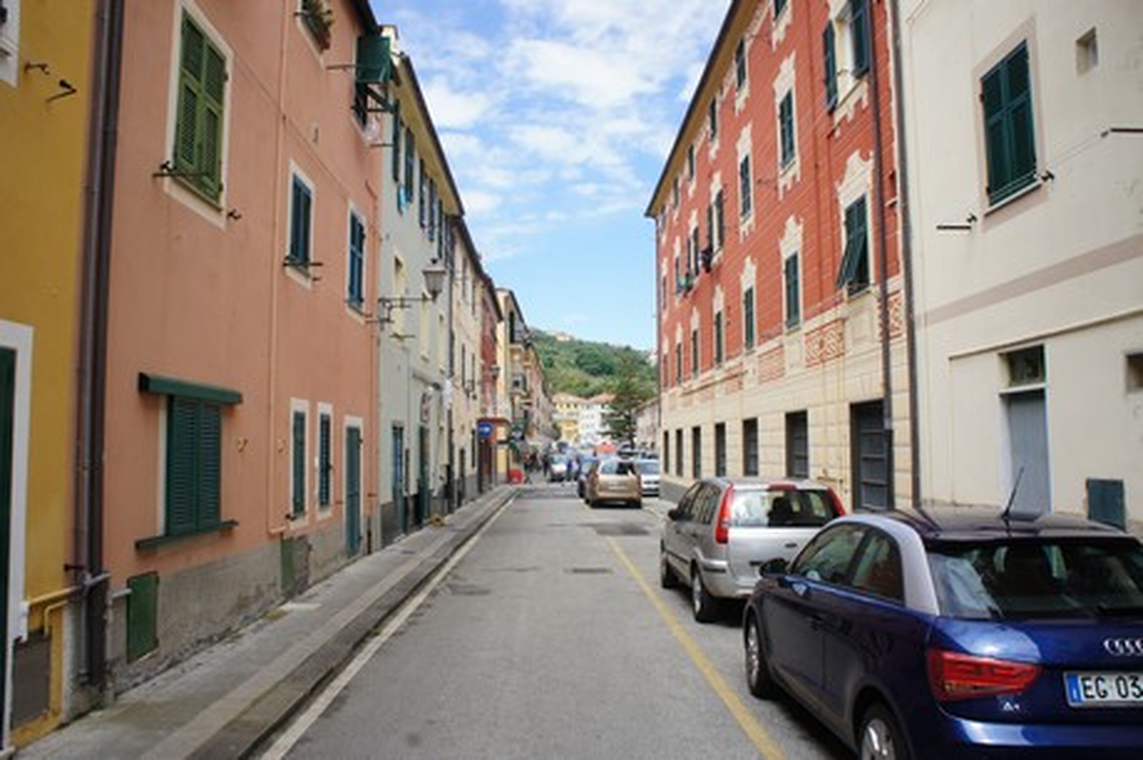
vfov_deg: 47.9
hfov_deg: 67.4
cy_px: 380
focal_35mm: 27
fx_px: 857
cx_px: 572
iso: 200
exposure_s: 1/125
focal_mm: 18
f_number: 11
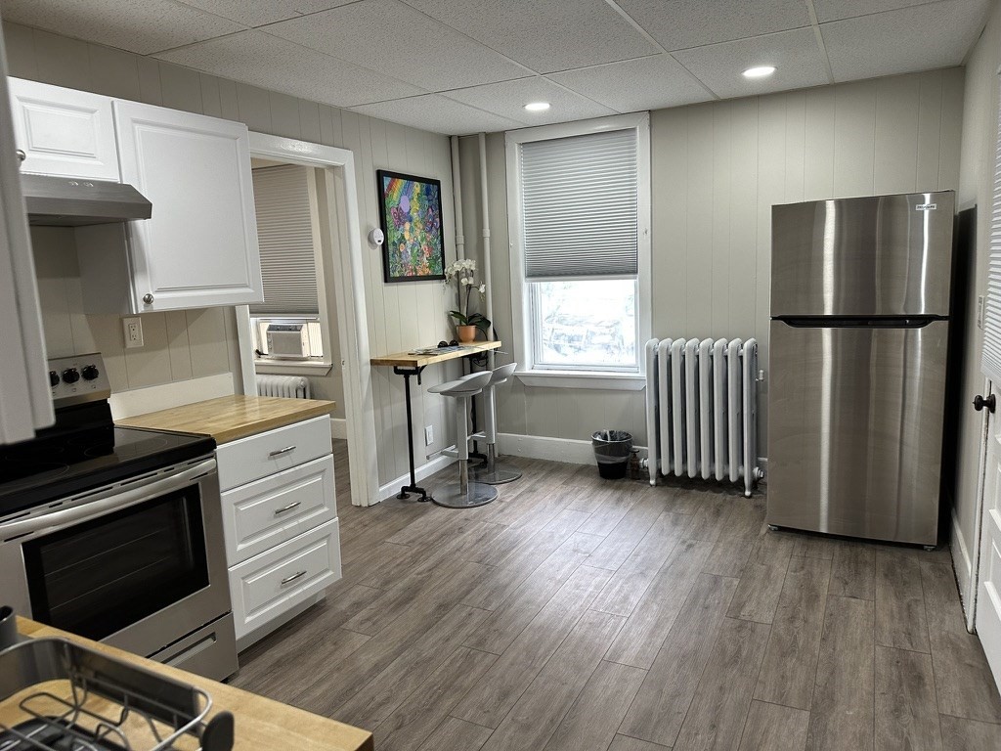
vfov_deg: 56.8
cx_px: 500
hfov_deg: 71.6
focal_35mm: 24
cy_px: 376
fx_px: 694
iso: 160
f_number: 1.78
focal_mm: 6.86
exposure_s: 1/120
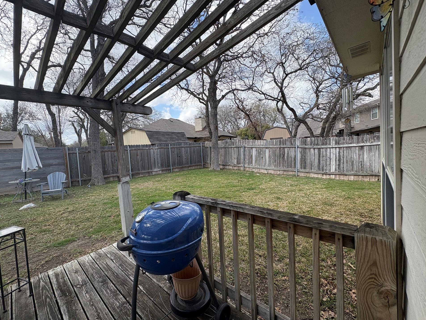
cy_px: 157
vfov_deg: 81.8
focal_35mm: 15
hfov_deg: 98.1
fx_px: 185
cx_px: 204
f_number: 2.2
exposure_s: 1/779
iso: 64
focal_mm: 2.22
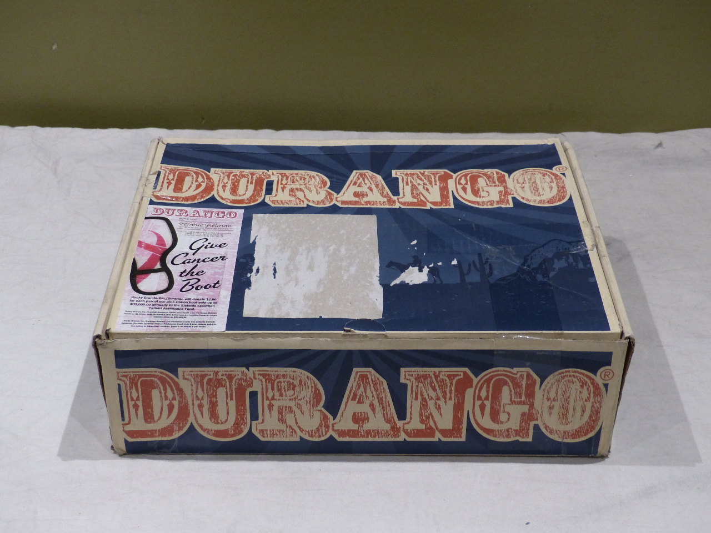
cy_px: 266
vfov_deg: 23.3
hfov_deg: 30.7
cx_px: 356
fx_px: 1294
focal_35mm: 63
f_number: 2.8
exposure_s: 1/60
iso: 320
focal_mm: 11.4
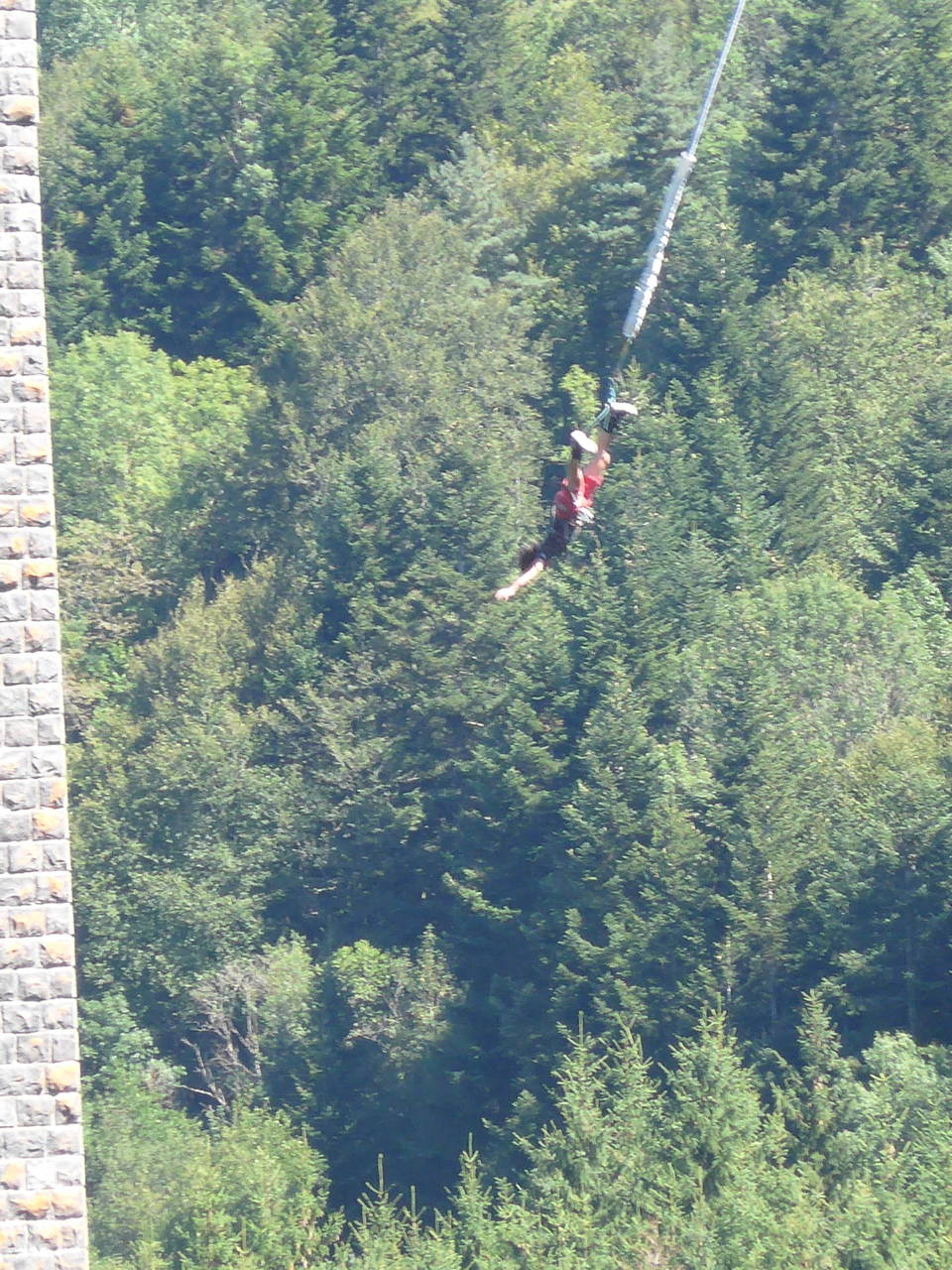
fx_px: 16281
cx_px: 476
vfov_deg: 4.5
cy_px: 635
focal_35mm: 444
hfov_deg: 3.3
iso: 200
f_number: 5.9
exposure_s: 1/125
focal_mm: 42.8
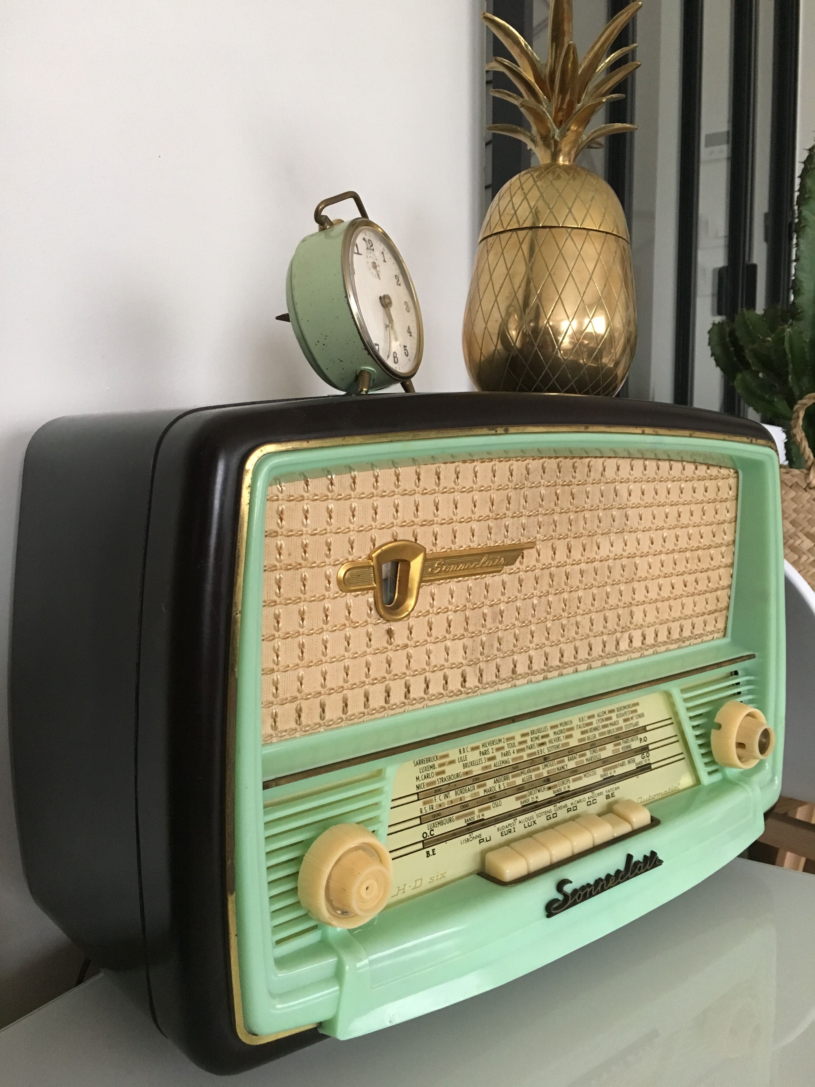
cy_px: 544
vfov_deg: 61.7
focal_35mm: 29
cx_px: 408
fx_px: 910
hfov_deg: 48.2
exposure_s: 1/33
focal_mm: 4.15
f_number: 2.2
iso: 200
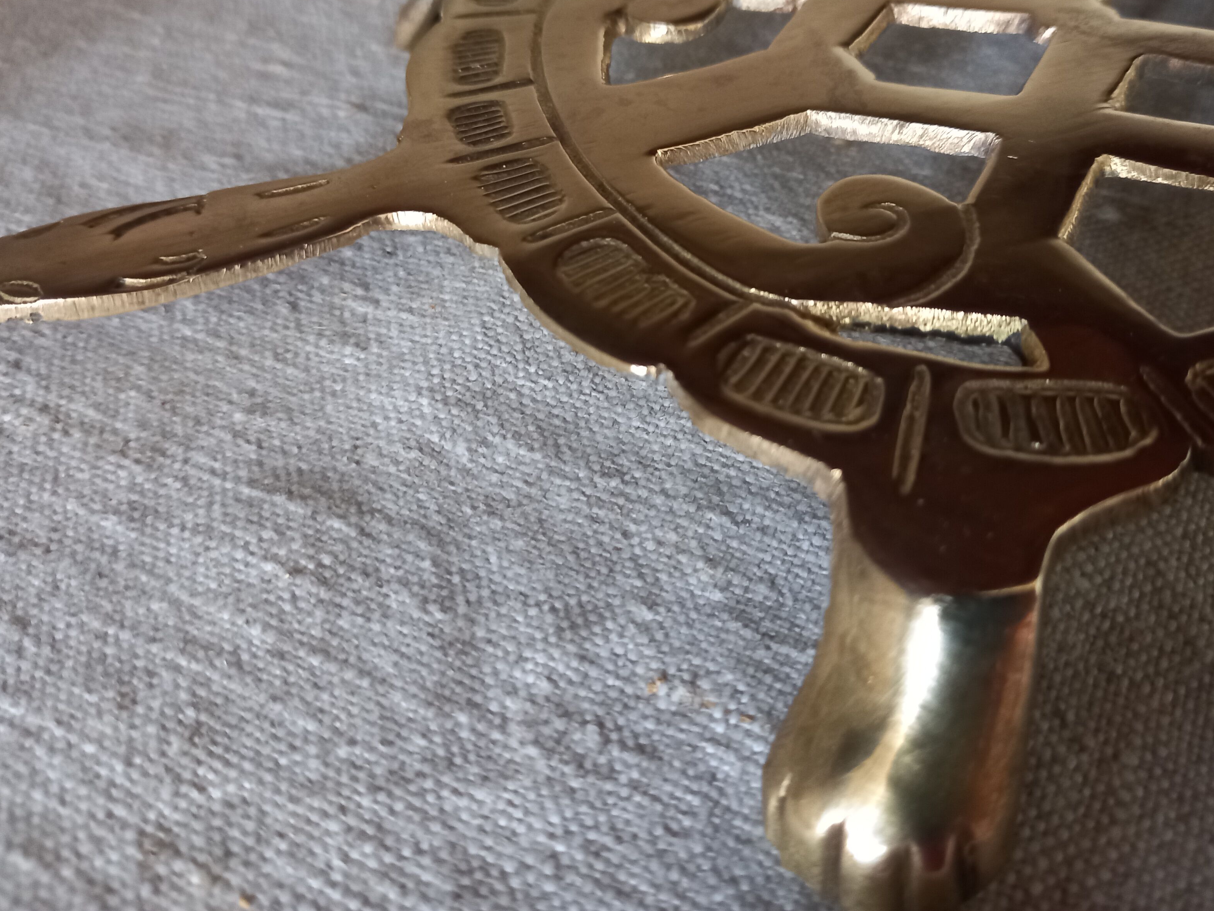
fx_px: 1122
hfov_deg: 56.8
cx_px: 639
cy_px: 335
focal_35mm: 32
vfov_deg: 43.8
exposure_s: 1/20
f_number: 2
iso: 500
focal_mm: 4.6
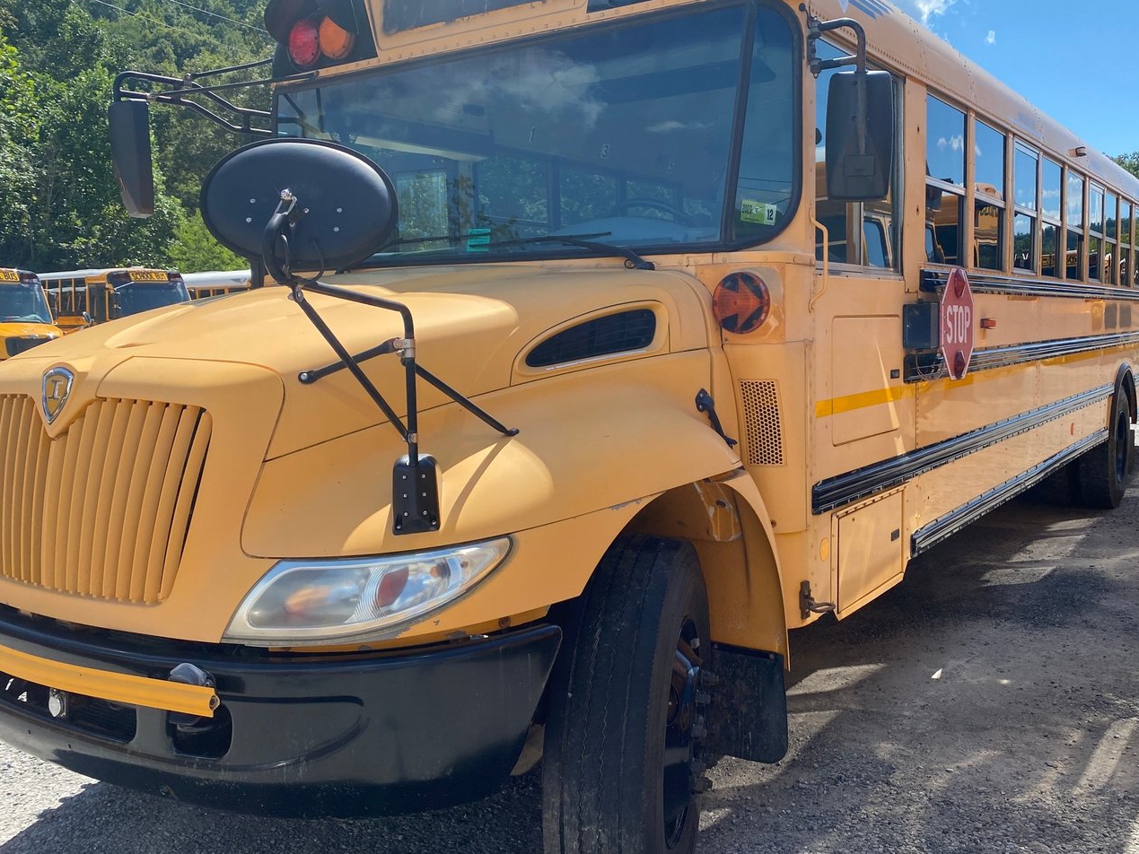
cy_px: 425
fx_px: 1020
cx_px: 652
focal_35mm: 31
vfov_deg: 45.4
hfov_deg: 58.1
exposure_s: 1/1429
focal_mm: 4.25
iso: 32
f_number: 1.8
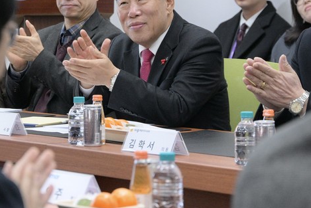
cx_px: 119
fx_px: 1452
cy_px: 64
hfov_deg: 12.2
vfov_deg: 8.2
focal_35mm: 168
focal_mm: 101
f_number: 6.3
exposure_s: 1/125
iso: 6400
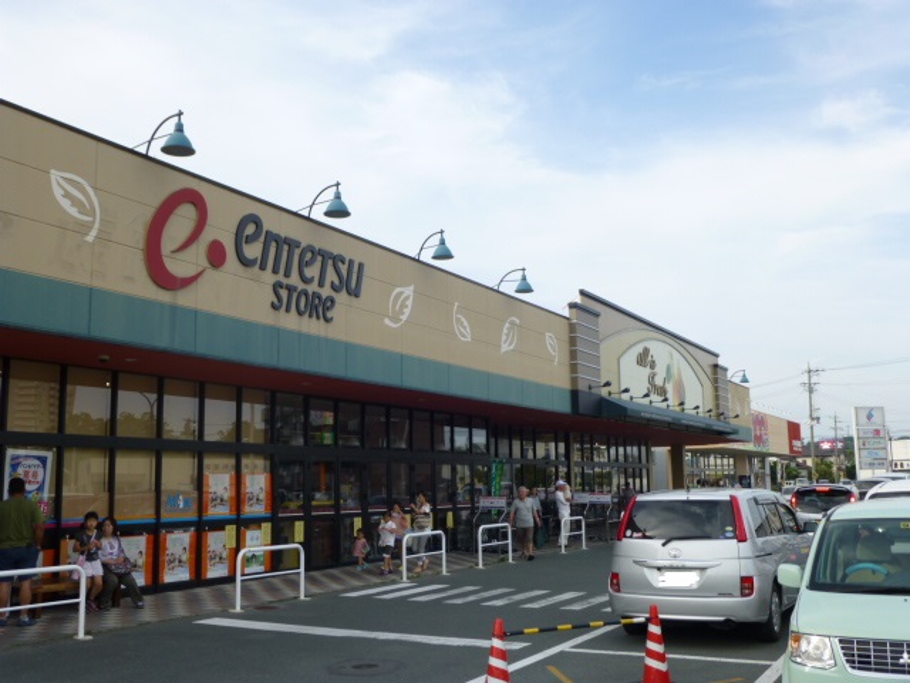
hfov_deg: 51.4
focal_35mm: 36
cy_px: 342
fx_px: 946
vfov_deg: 39.7
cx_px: 455
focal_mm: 6.5
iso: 100
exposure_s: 1/500
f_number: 3.6
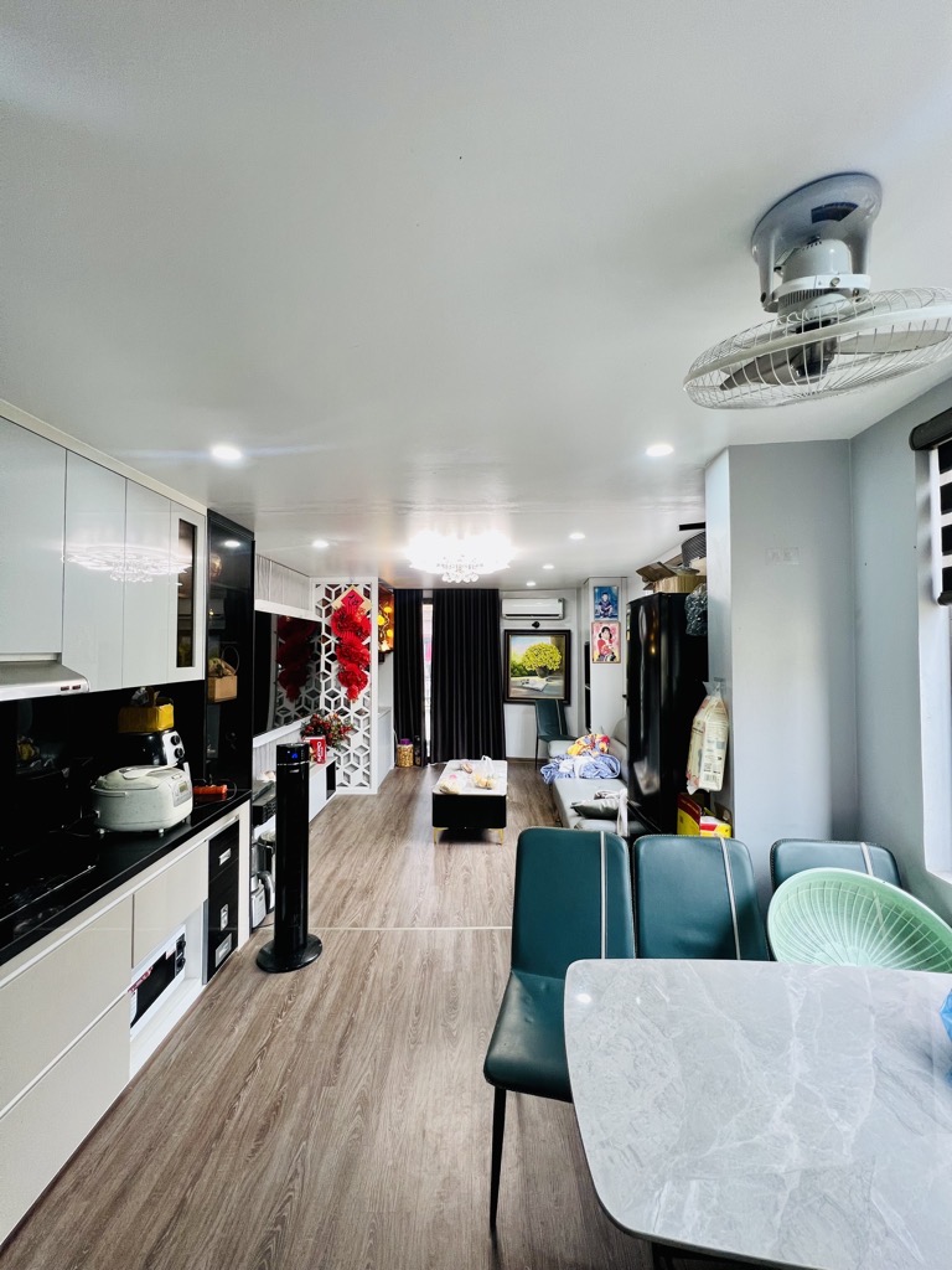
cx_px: 476
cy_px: 635
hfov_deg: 89.9
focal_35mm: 13
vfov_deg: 106.2
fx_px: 477
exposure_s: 1/99
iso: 80
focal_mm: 1.57
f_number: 1.8
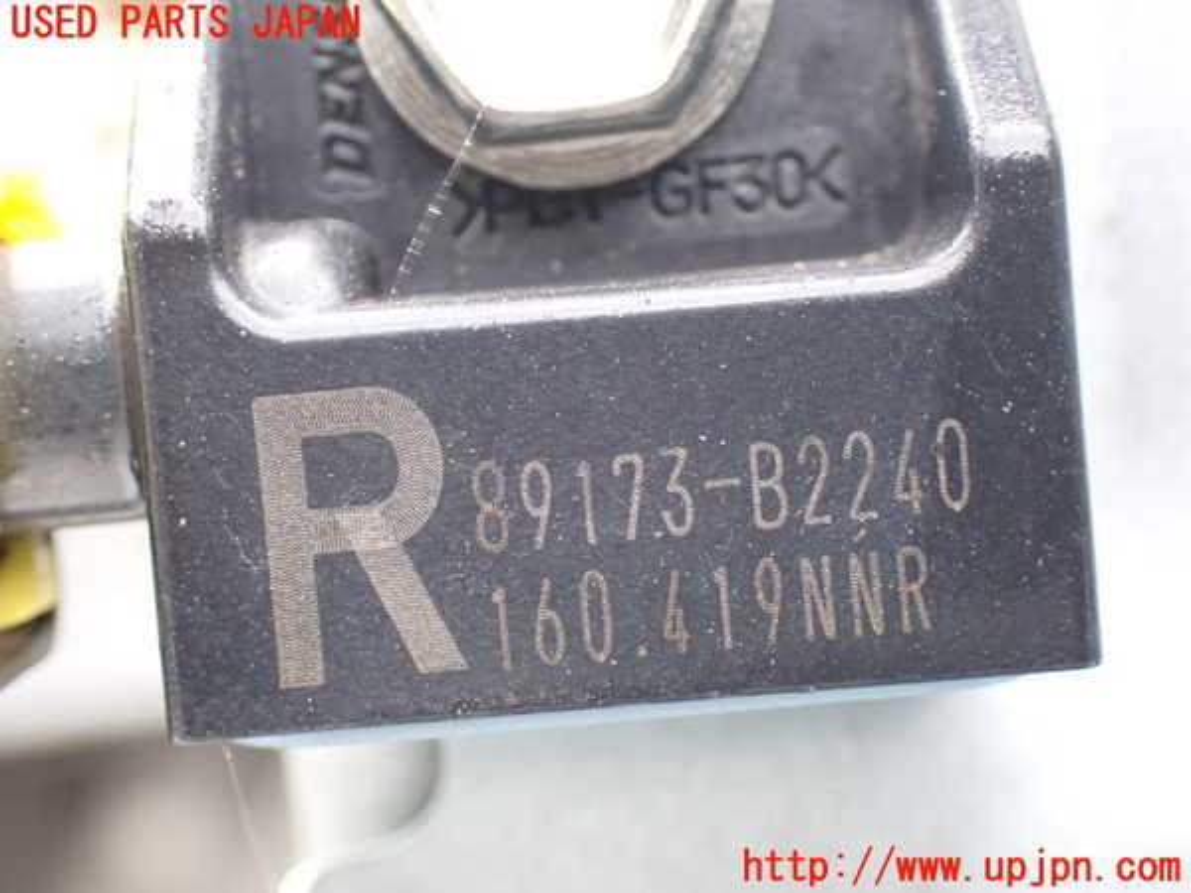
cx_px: 596
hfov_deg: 29.0
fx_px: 2305
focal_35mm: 67
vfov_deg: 21.9
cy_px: 446
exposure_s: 1/250
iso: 800
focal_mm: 11.88
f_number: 3.8
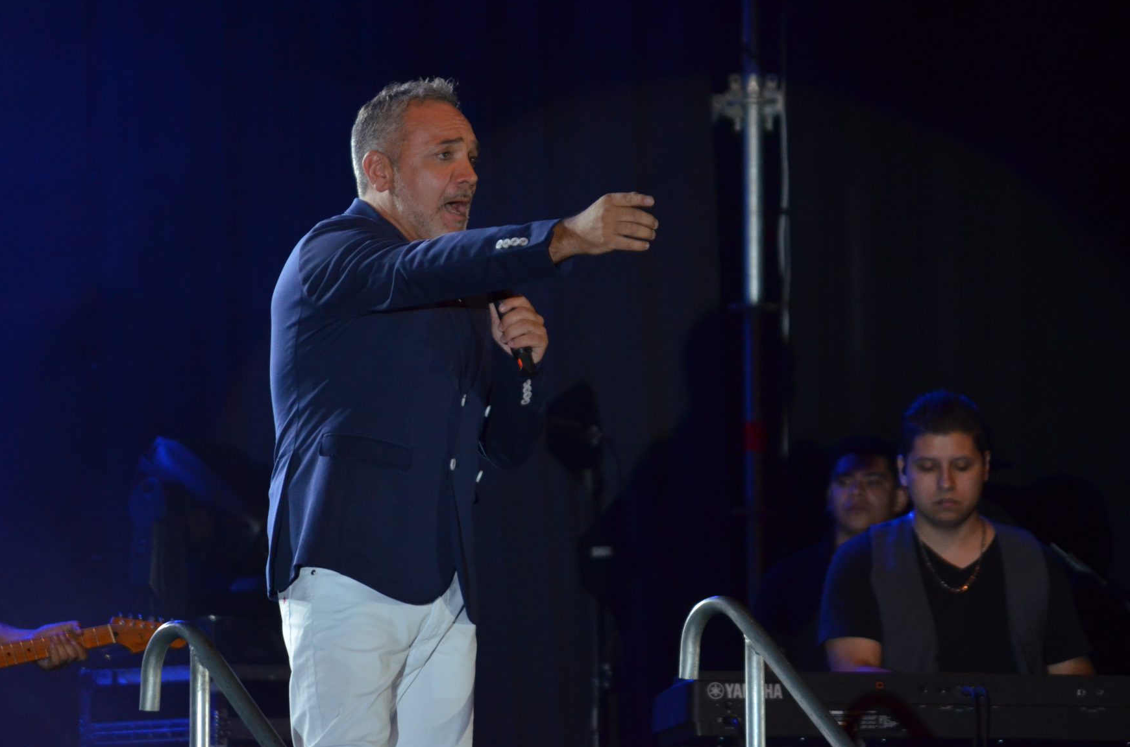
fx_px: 11054
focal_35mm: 353
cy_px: 313
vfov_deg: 3.9
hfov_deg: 5.9
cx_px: 476
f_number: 5.6
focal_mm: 200
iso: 1600
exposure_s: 1/200
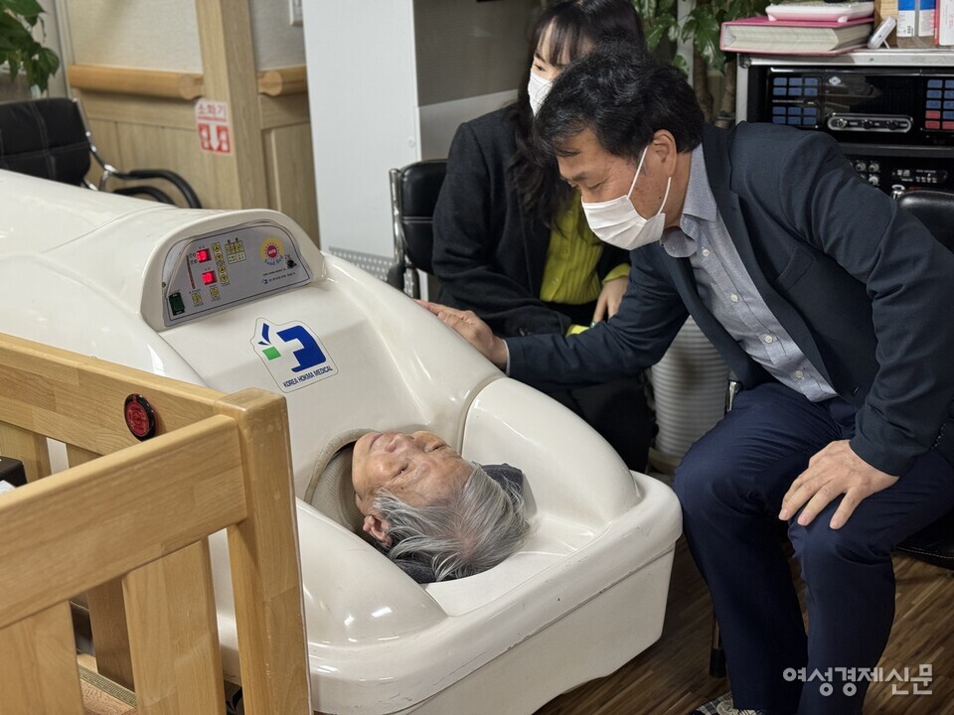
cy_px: 358
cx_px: 477
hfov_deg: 39.7
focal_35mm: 48
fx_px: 1323
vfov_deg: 30.3
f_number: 1.78
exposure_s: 1/60
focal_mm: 6.76
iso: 200
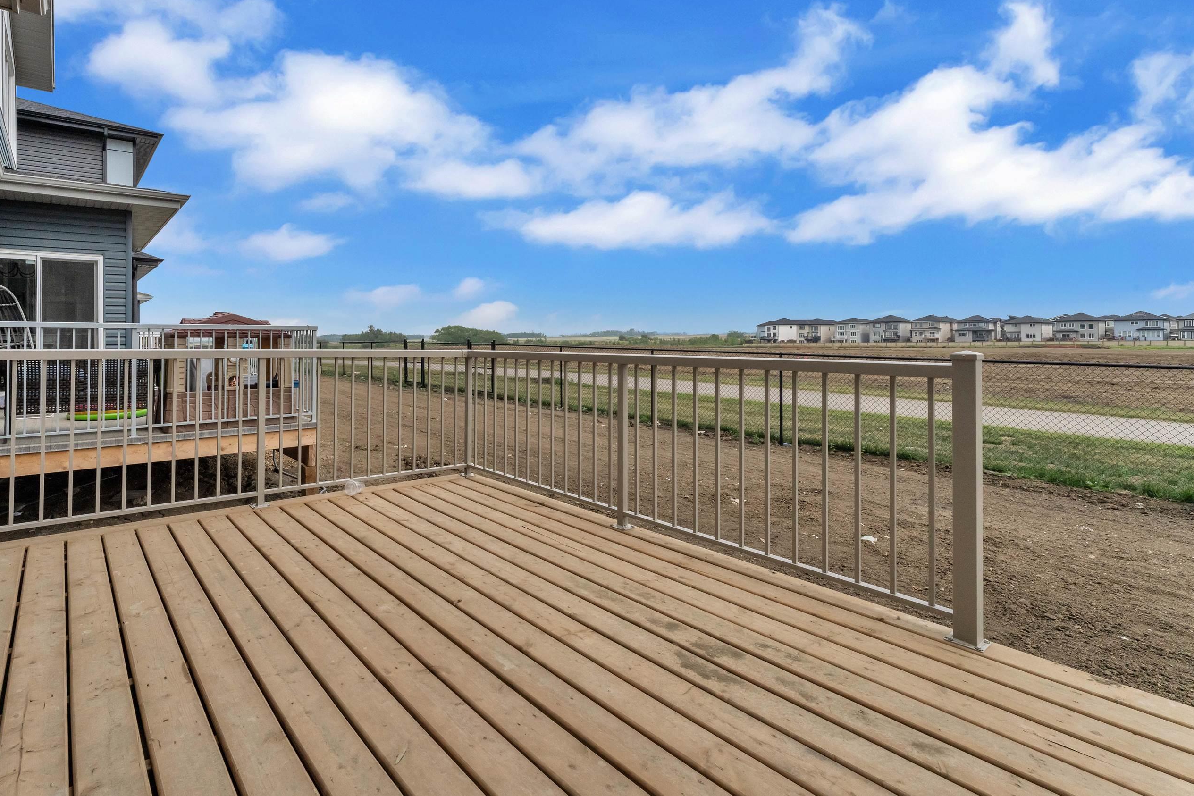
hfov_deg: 92.0
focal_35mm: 17
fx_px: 564
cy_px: 344
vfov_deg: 70.1
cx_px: 474
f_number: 10
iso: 1600
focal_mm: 14
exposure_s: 1/4000
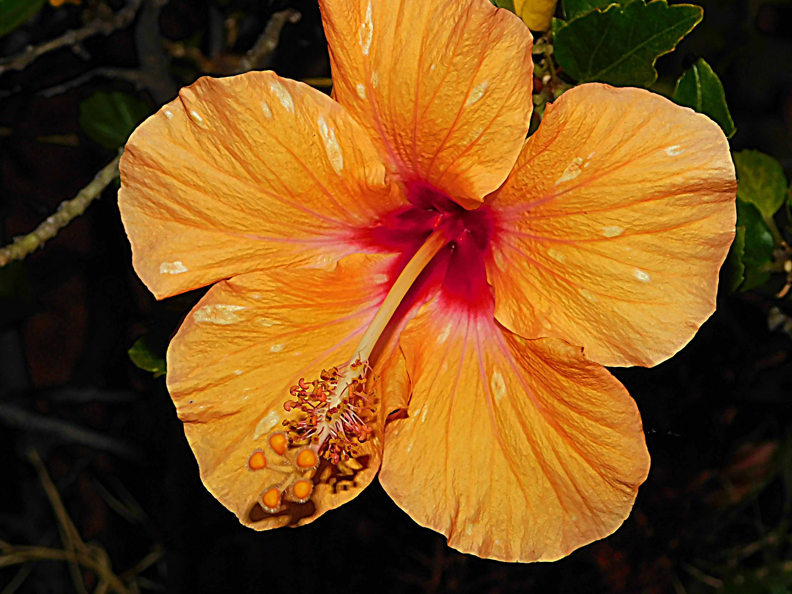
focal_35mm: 102
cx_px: 375
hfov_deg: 19.3
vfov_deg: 14.5
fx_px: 2334
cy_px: 233
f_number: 4.4
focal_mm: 14.2
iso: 125
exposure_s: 1/60
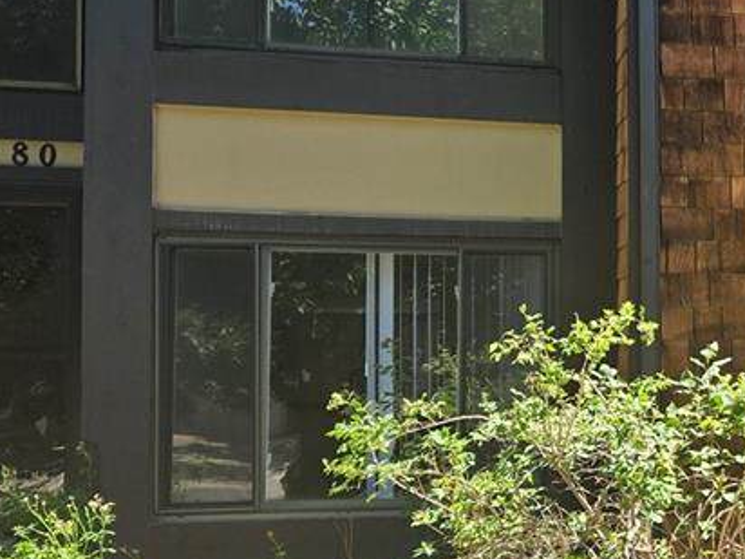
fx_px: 1442
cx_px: 770
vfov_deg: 21.9
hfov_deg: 27.1
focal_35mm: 67
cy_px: 340
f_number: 1.8
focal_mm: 5.4
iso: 25
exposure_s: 1/668
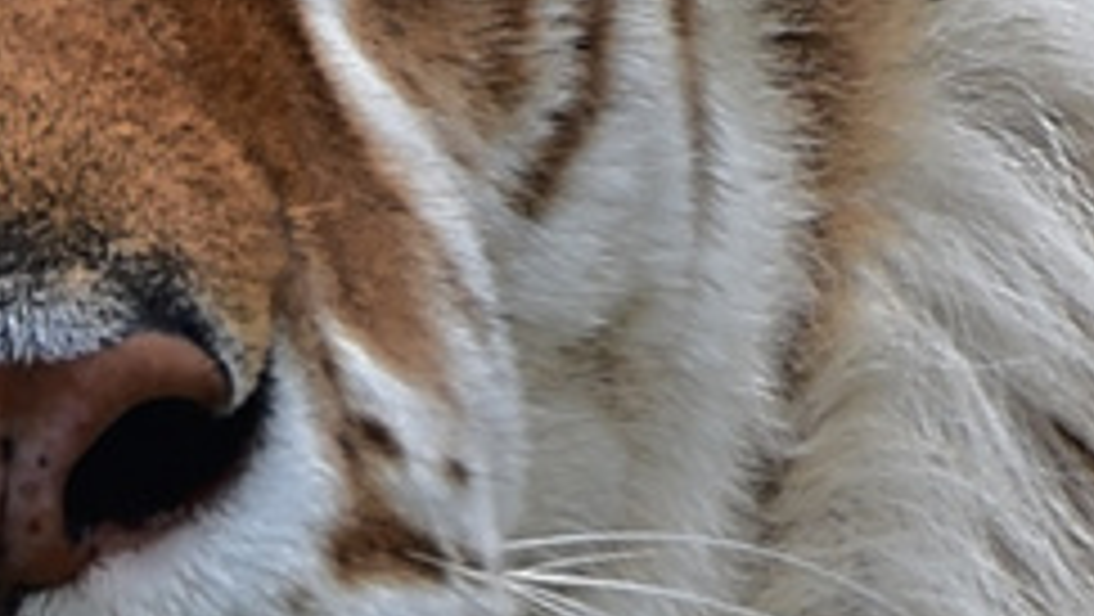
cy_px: 364
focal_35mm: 3483
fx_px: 101092
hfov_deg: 0.6
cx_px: 90
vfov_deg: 0.3
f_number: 5.6
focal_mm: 500
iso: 200
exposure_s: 1/500
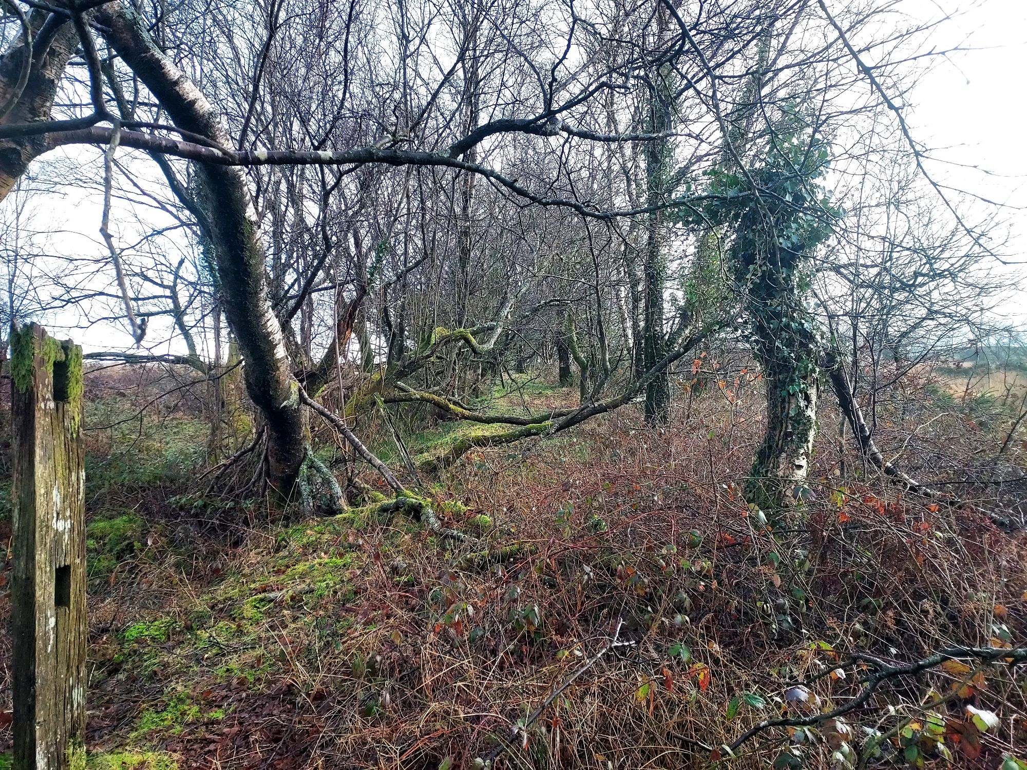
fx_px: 712
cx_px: 514
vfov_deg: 56.8
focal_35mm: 24
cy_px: 385
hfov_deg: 71.6
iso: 50
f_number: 1.8
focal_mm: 4.6
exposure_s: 1/120
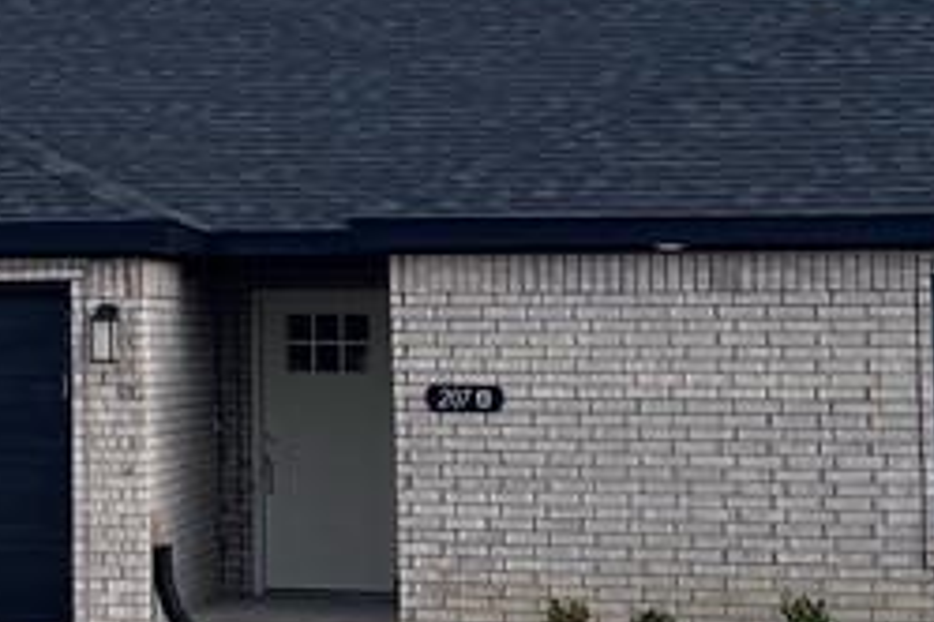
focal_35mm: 111
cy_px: 135
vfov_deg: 12.3
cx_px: -270
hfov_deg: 17.3
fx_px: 2880
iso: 50
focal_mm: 5.7
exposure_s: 1/2762
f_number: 1.5
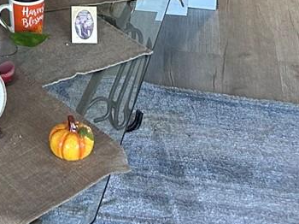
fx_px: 1027
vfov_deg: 11.3
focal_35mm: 119
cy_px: -215
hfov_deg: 16.2
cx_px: -13
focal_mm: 5.7
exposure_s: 1/78
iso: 125
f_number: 1.5
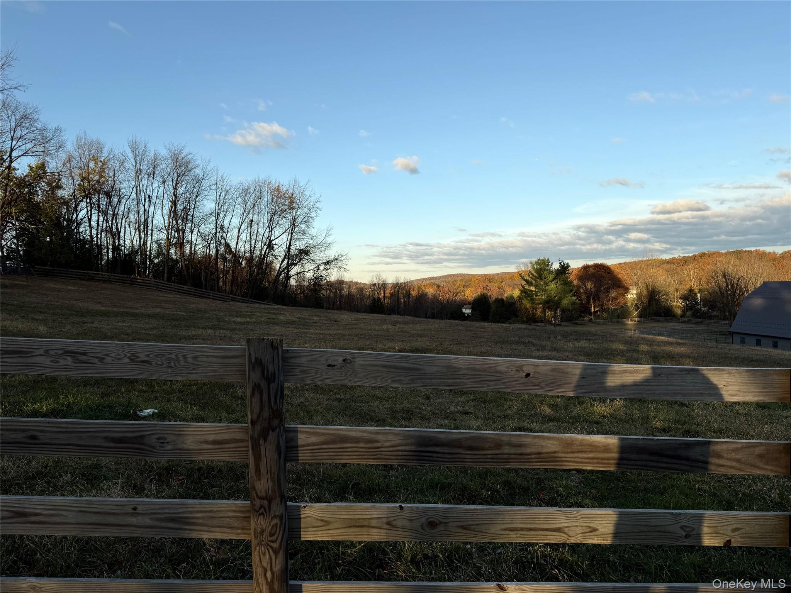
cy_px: 296
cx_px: 396
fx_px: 548
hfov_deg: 71.6
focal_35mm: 24
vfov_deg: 56.8
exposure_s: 1/2053
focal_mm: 6.76
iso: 80
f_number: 1.78
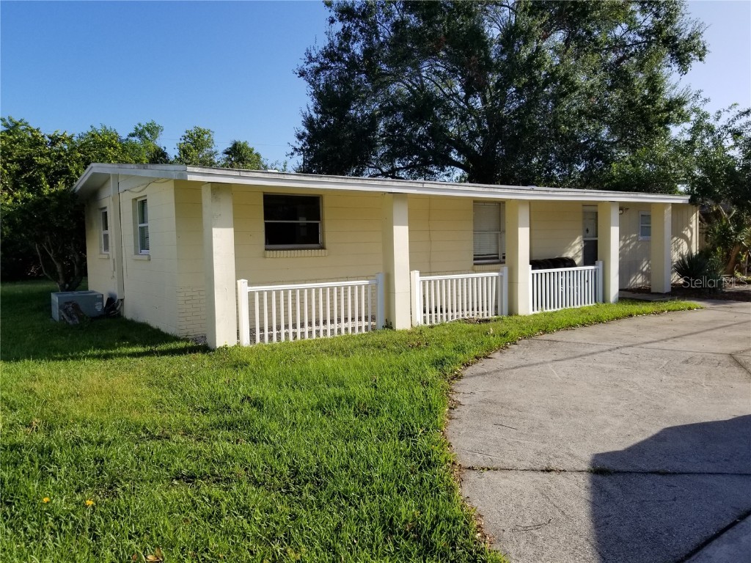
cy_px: 282
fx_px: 564
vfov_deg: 53.1
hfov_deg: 67.3
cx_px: 376
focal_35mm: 26
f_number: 1.7
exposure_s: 1/2104
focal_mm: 4.25
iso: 50
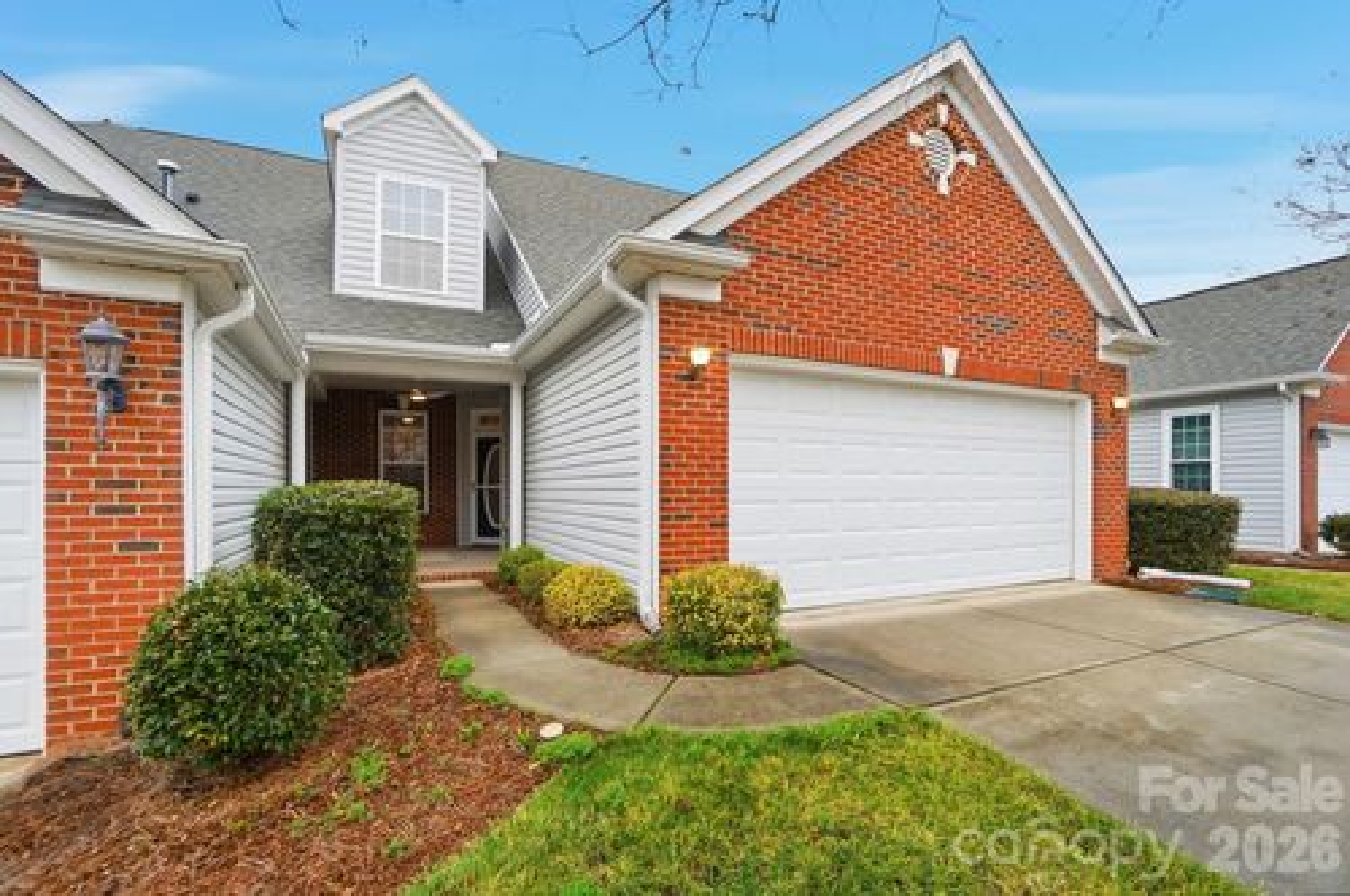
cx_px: 675
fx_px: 562
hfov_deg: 100.5
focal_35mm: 15
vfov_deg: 77.2
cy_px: 448
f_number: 4
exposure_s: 1/1000
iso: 100
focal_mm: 10
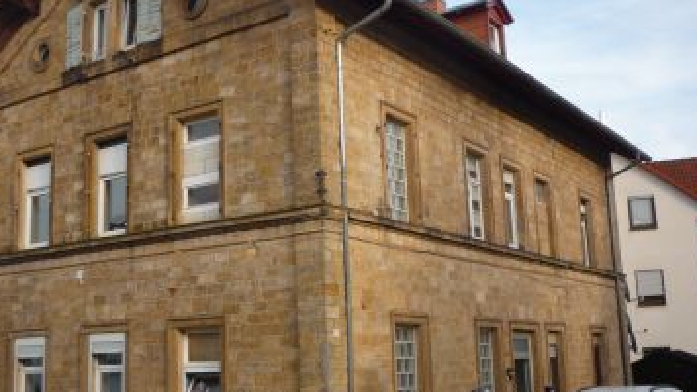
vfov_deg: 25.4
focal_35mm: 47
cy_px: 194
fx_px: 868
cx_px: 284
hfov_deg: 43.5
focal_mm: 5.2
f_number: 4
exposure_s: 1/250
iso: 100
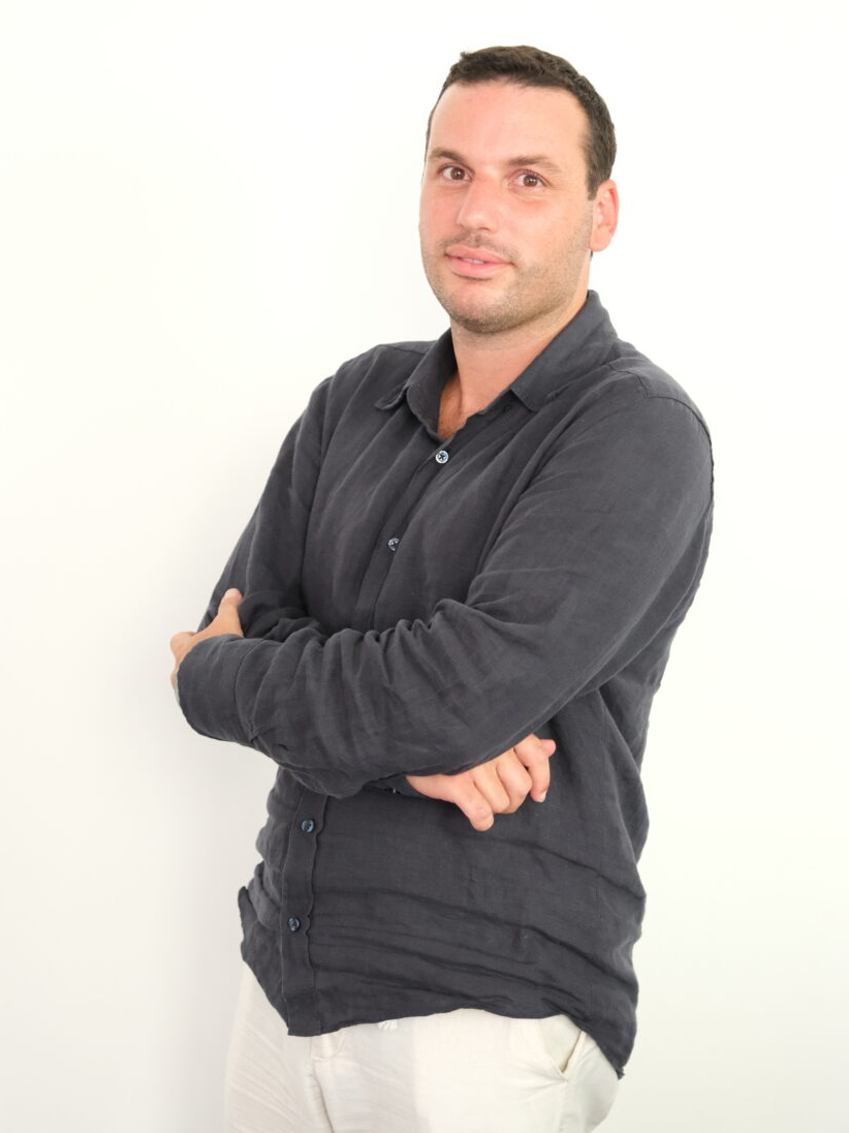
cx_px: 420
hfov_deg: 21.6
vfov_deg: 28.6
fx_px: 2224
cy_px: 565
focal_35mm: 68
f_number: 3.2
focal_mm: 41.4
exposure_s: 1/320
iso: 3200
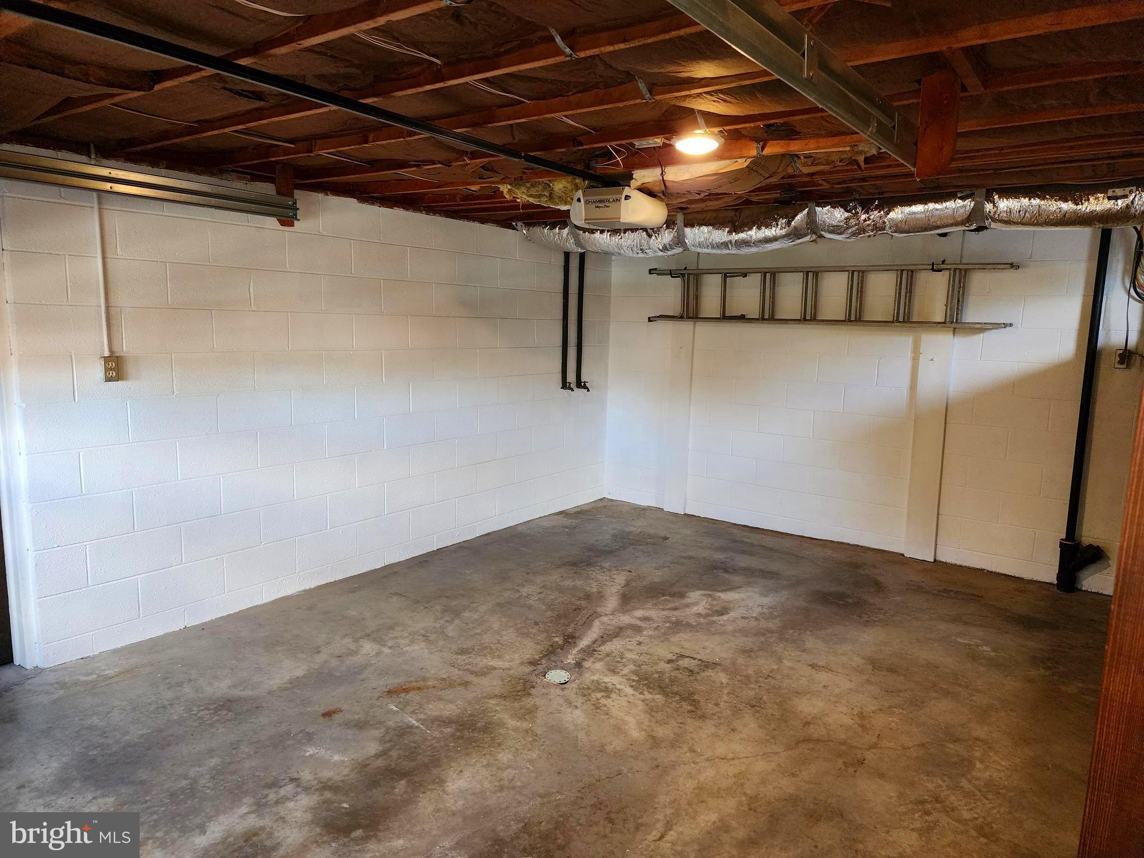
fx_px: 760
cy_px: 429
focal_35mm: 23
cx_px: 572
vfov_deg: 58.9
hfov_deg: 73.9
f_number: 1.8
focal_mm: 6.4
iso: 640
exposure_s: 1/120
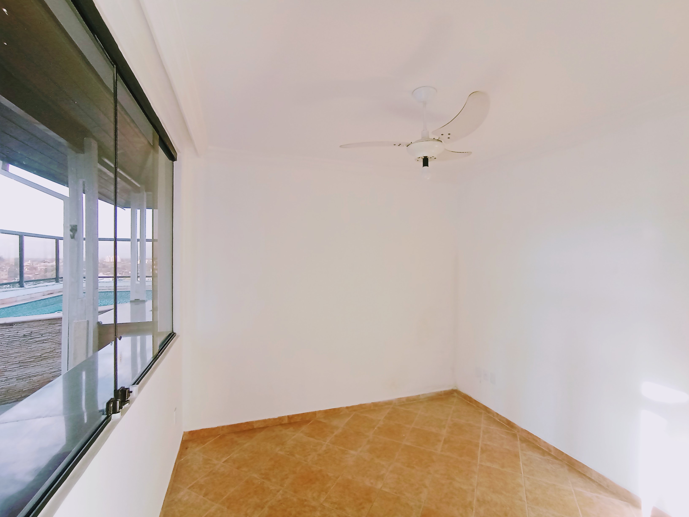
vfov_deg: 78.1
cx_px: 344
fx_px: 318
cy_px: 258
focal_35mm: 16
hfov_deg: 94.5
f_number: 2.2
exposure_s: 1/60
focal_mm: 1.65
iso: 124
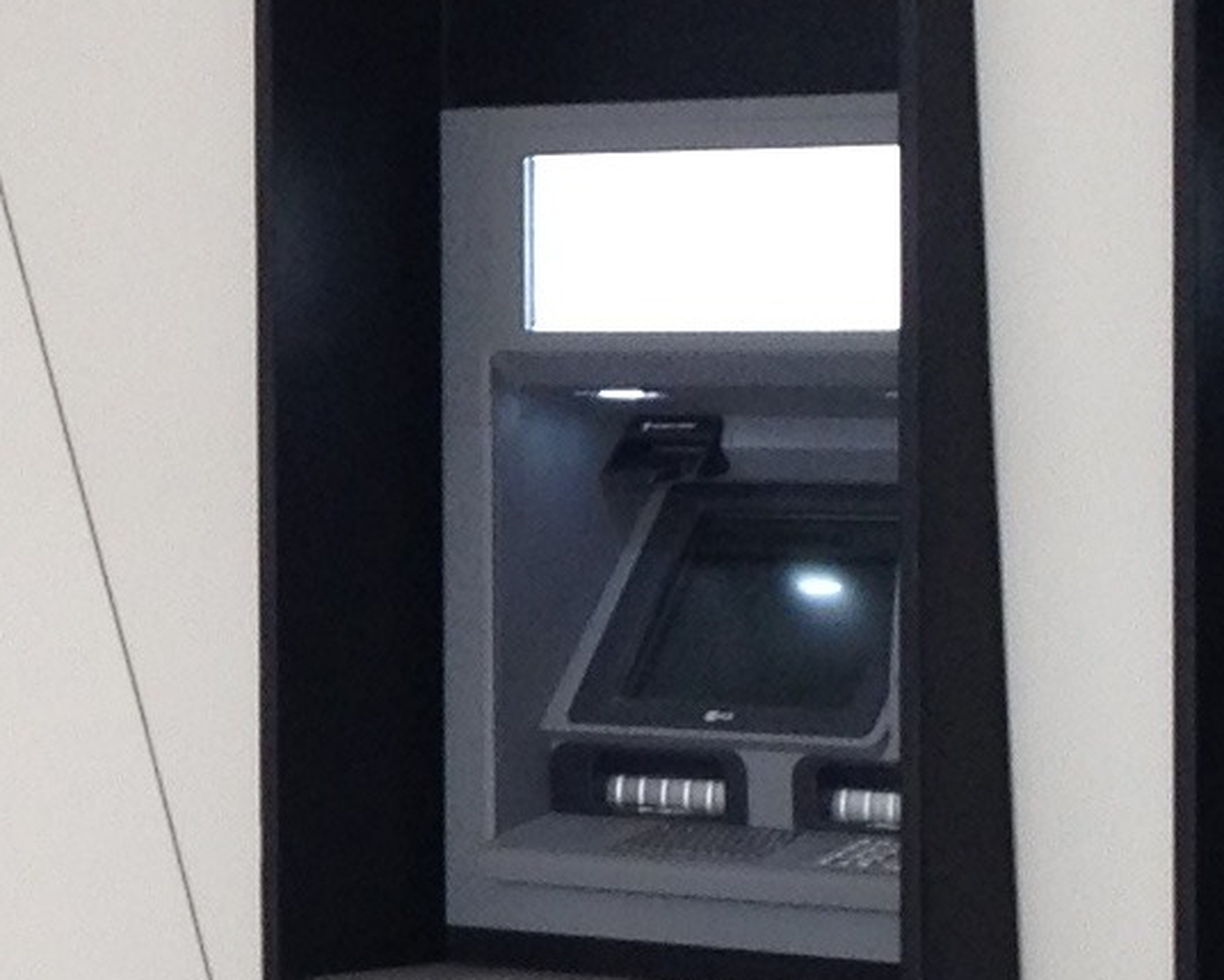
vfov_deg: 7.4
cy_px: 537
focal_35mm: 208
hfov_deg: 9.1
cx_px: -349
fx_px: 7536
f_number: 2.4
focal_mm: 4.28
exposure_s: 1/137
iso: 50
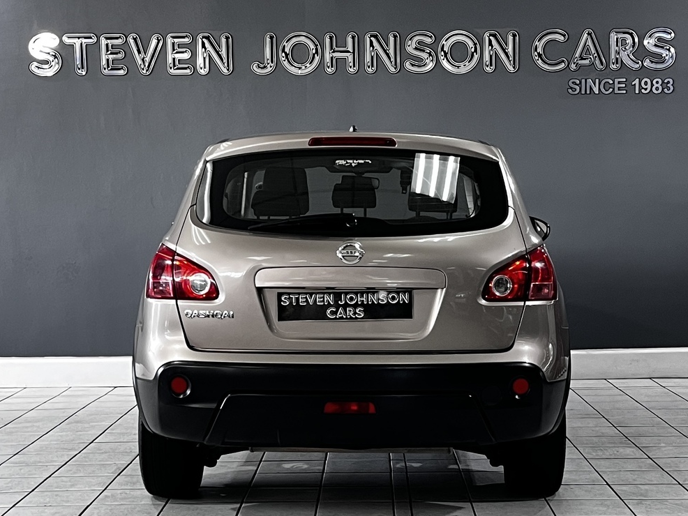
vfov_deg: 51.4
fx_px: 537
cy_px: 264
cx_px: 354
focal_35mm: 27
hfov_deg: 65.3
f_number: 1.6
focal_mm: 5.1
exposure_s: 1/50
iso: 100
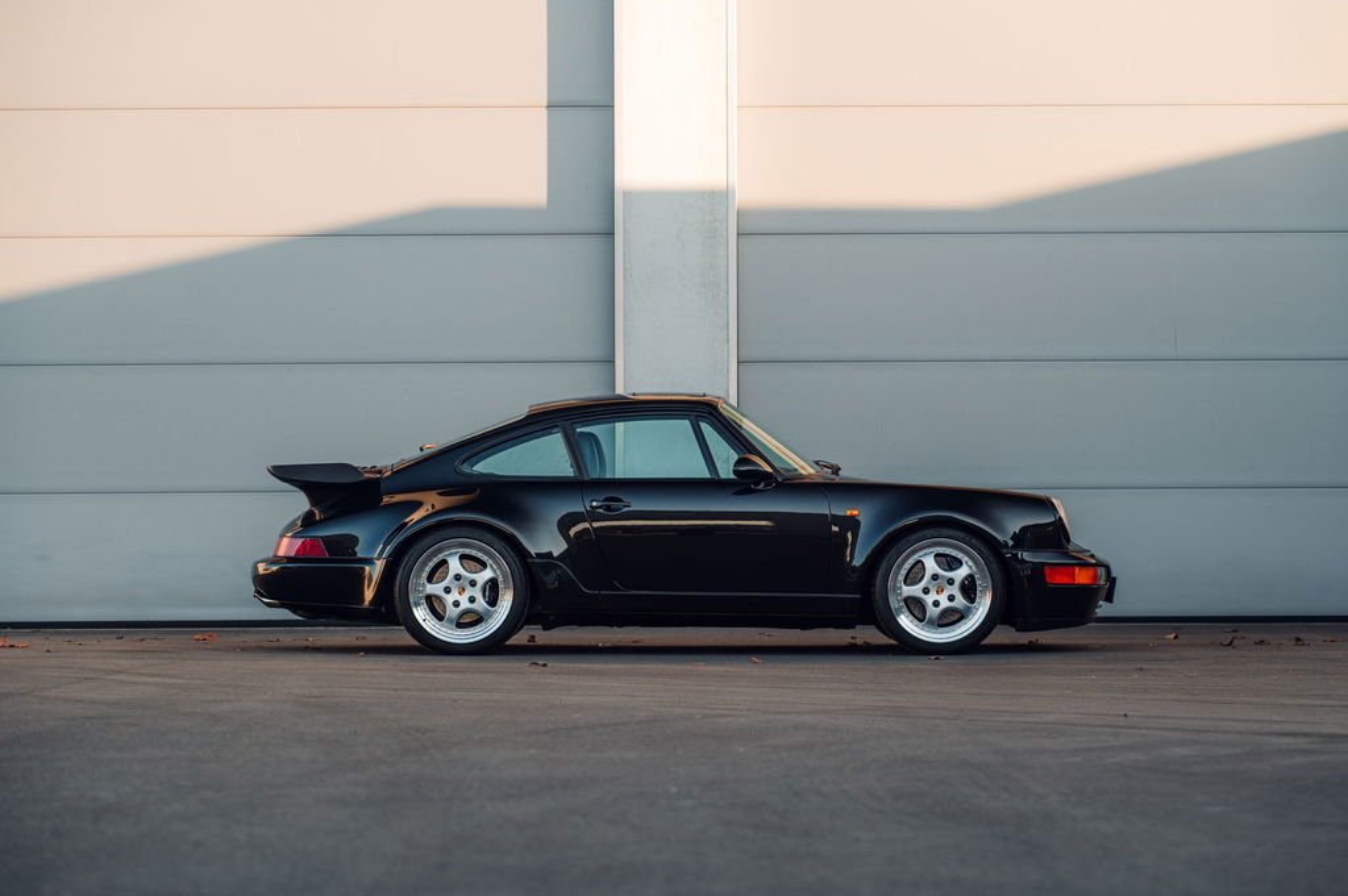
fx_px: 3928
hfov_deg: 19.5
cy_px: 448
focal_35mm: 105
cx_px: 674
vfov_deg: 13.0
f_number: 4.5
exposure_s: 1/200
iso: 400
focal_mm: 105
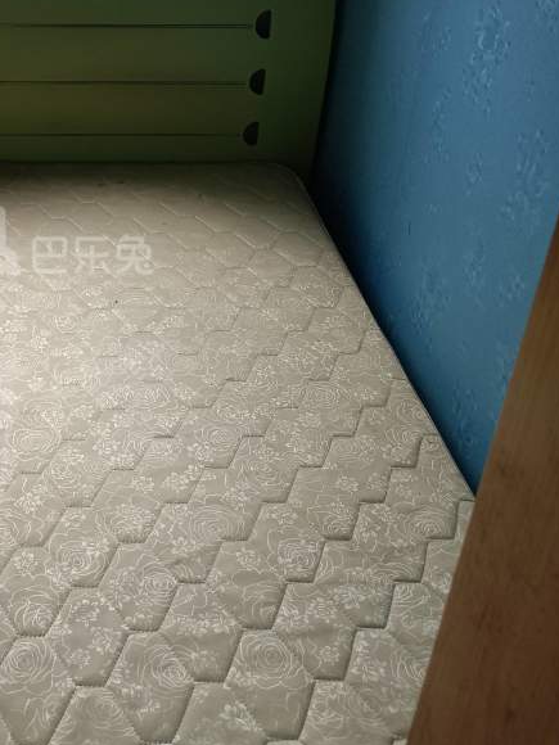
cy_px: 242
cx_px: 51
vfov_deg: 40.7
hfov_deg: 30.1
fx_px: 990
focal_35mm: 46
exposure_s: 1/100
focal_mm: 4.71
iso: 490
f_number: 1.89
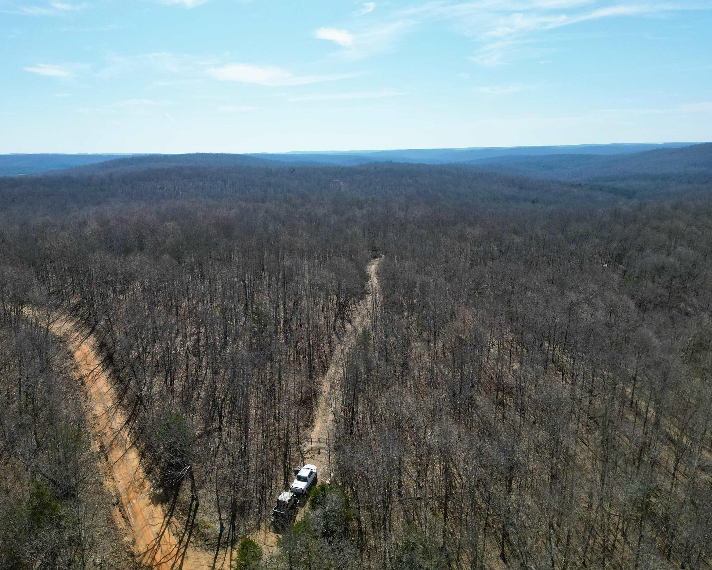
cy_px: 292
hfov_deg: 66.0
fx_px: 548
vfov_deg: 54.9
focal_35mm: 26
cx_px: 333
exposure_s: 1/3200
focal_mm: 6.72
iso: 120
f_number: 1.7
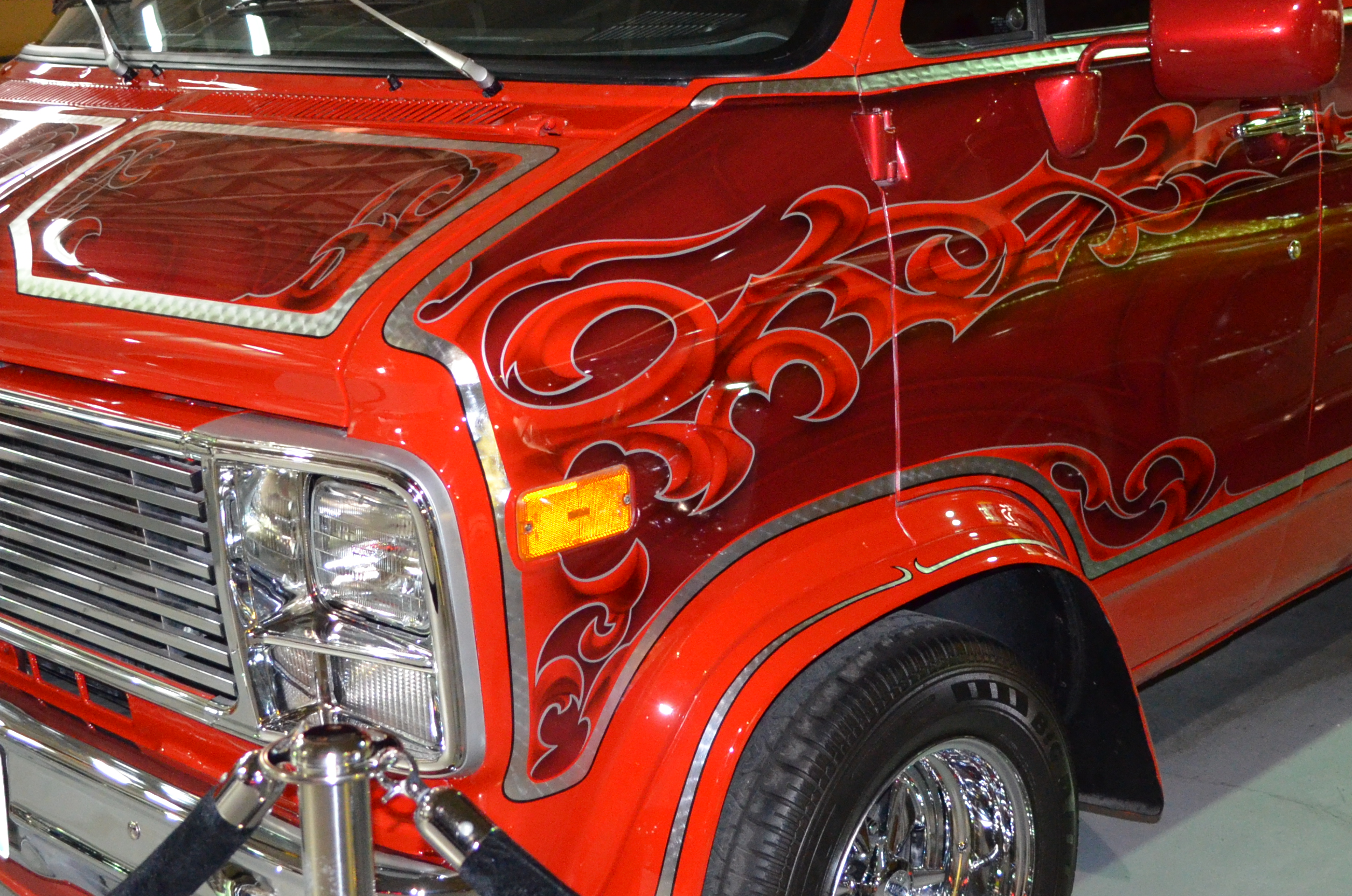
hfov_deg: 37.5
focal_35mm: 53
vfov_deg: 25.3
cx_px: 748
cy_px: 295
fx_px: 1987
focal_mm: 18
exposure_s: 1/60
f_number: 3.5
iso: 2200
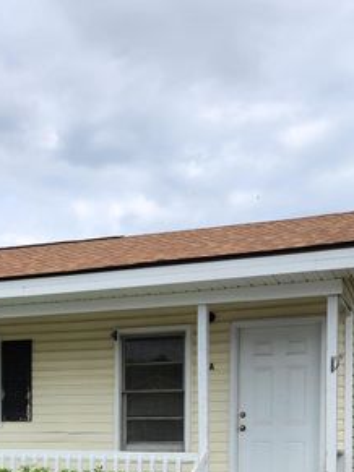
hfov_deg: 26.5
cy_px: 476
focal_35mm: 55
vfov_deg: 32.1
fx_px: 750
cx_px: 136
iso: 50
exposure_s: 1/2882
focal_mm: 5
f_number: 1.8
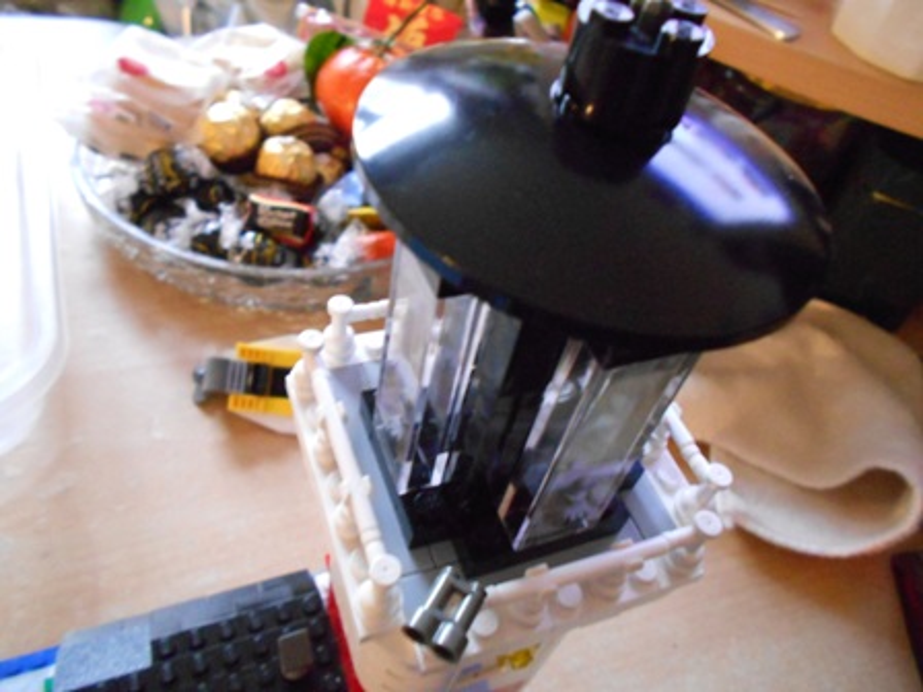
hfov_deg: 67.3
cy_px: 346
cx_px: 462
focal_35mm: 26
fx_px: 693
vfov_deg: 53.1
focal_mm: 4.6
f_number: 3.2
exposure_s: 1/5
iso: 800
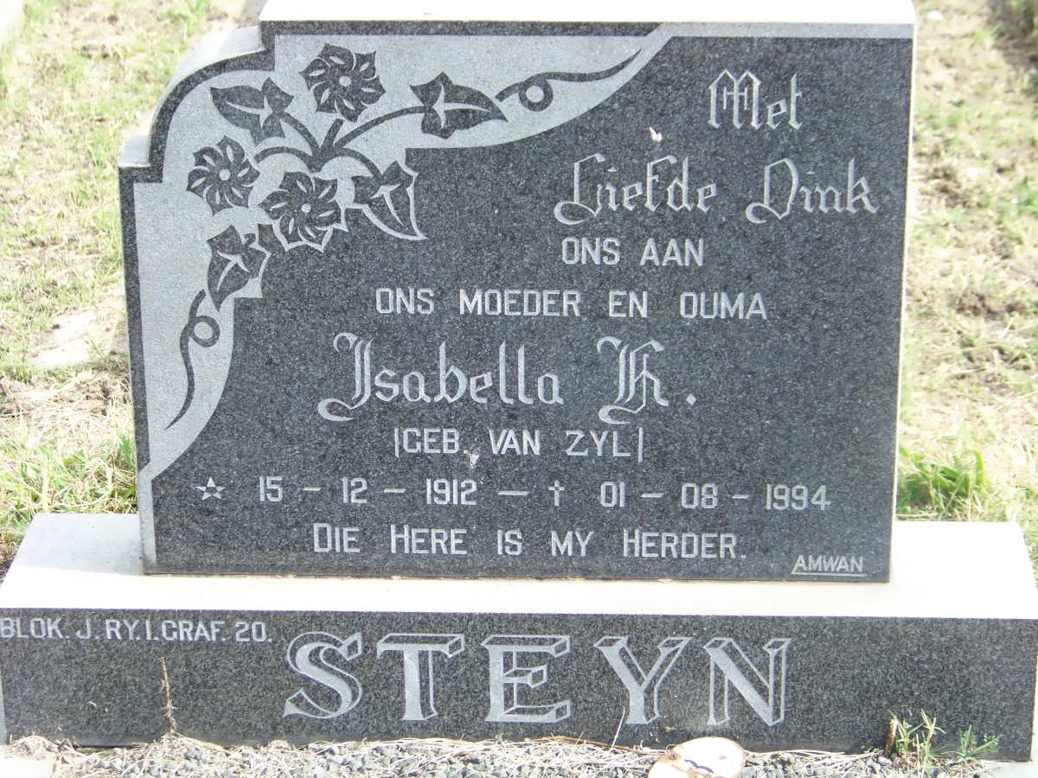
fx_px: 2879
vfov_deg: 15.4
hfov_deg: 20.4
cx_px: 519
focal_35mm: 96
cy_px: 389
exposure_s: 1/200
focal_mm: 16.2
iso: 64
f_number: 3.2
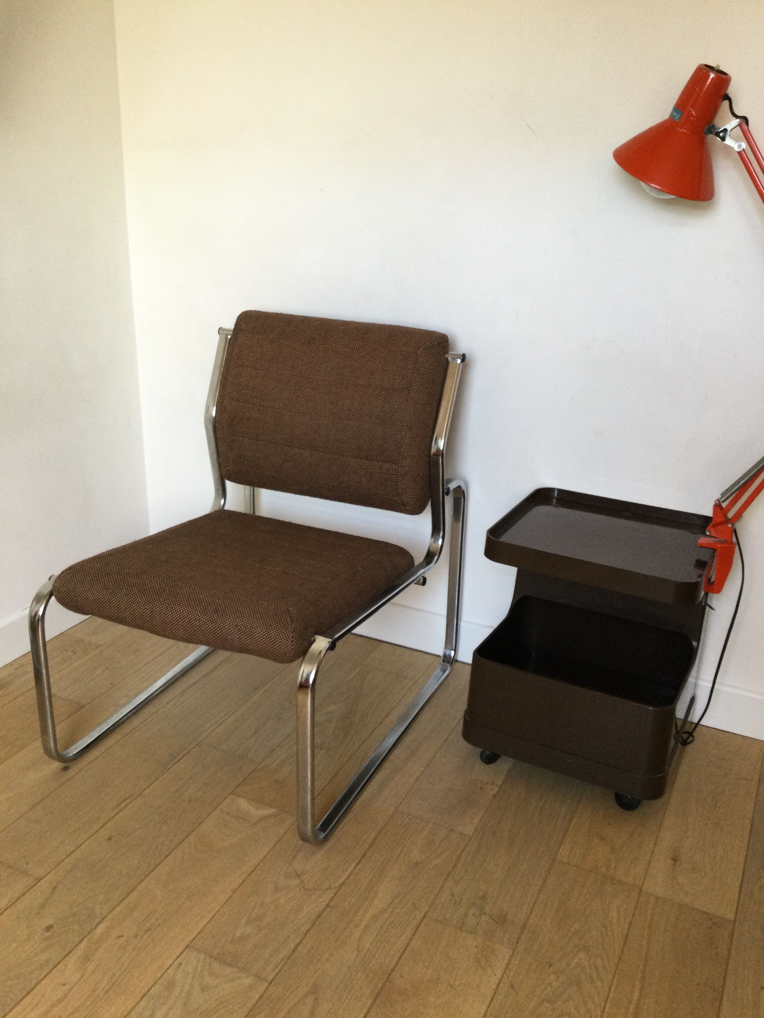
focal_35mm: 31
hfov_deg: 45.4
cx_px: 382
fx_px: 912
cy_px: 509
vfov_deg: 58.4
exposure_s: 1/33
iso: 80
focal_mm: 3.3
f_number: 2.4
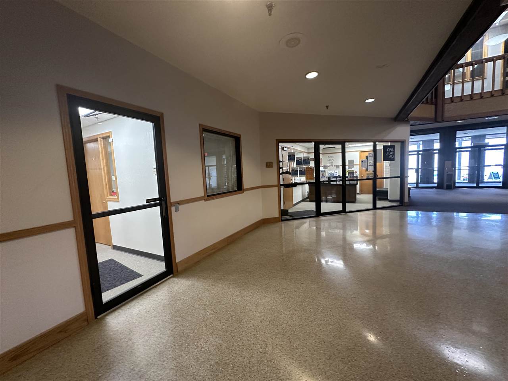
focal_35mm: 14
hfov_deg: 102.1
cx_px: 254
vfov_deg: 85.7
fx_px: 205
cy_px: 190
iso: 400
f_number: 2.2
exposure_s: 1/60
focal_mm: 2.22
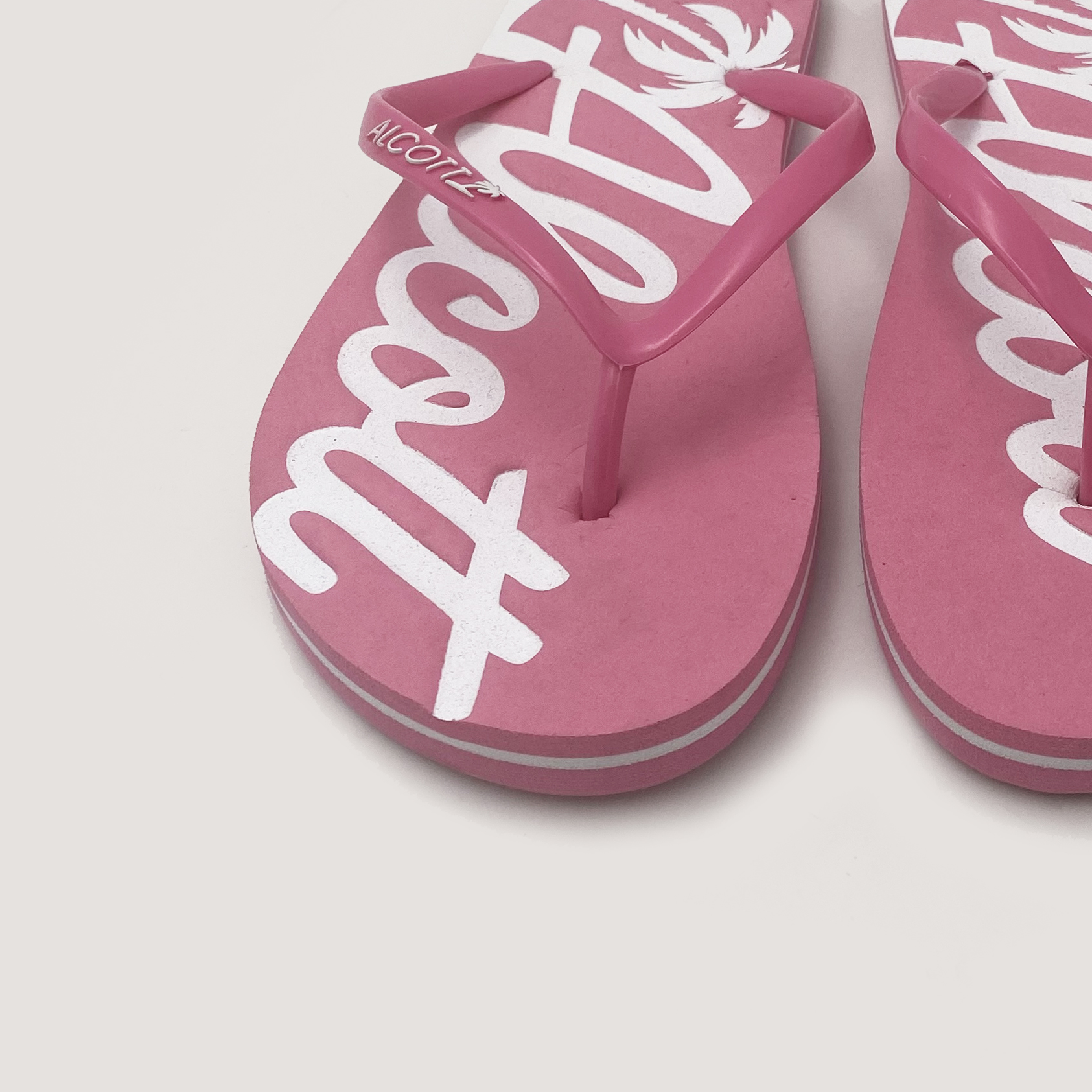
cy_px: 247
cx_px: 859
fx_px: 1963
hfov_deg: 30.4
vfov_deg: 30.5
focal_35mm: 55
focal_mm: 4.25
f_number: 1.8
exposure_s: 1/179
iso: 25
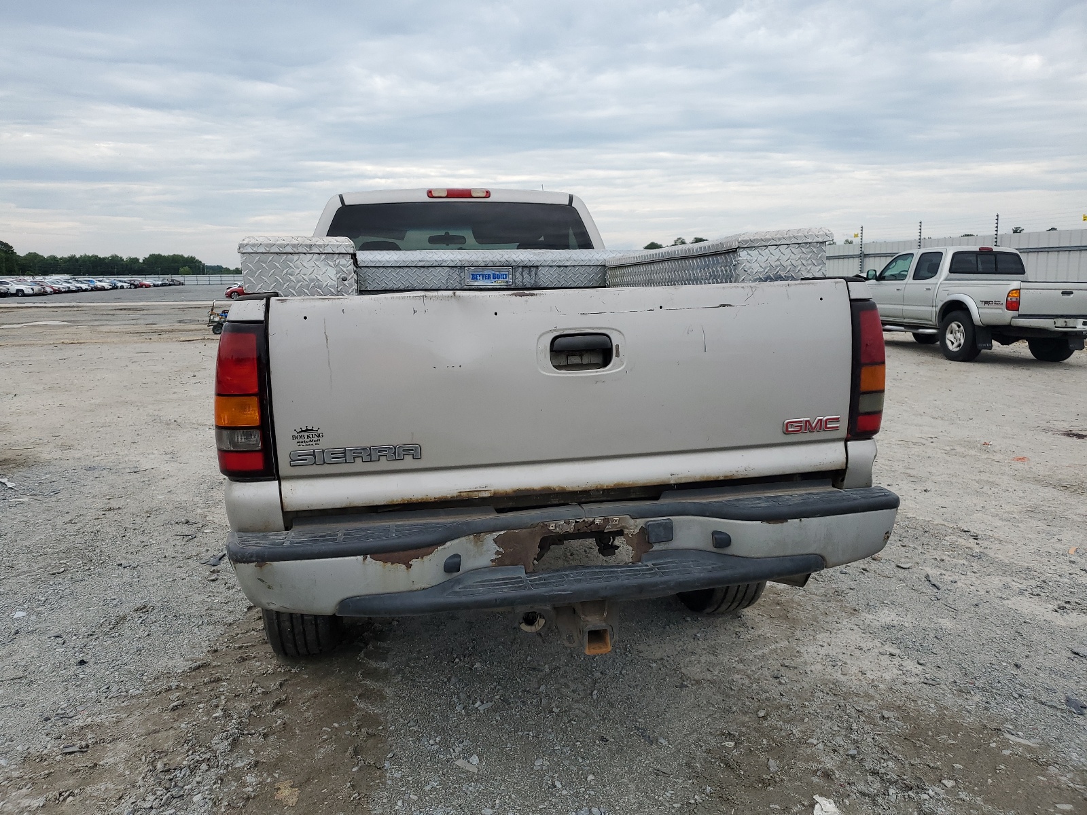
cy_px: 408
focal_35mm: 26
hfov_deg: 67.3
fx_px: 816
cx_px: 544
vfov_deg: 53.1
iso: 50
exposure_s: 1/1667
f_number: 1.5
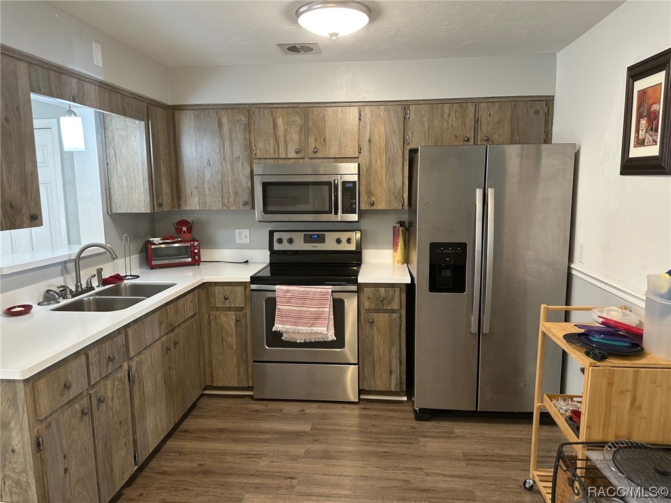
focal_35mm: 24
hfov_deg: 71.6
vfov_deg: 56.8
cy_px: 252
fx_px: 465
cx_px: 336
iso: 160
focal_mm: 6.86
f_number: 1.78
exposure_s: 1/60
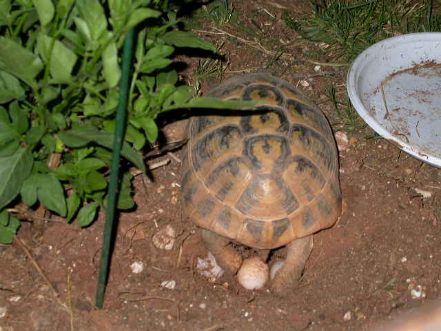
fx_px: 1210
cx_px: 220
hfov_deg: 20.7
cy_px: 166
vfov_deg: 15.6
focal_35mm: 95
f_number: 3.8
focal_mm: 19.8
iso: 100
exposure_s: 1/60.3
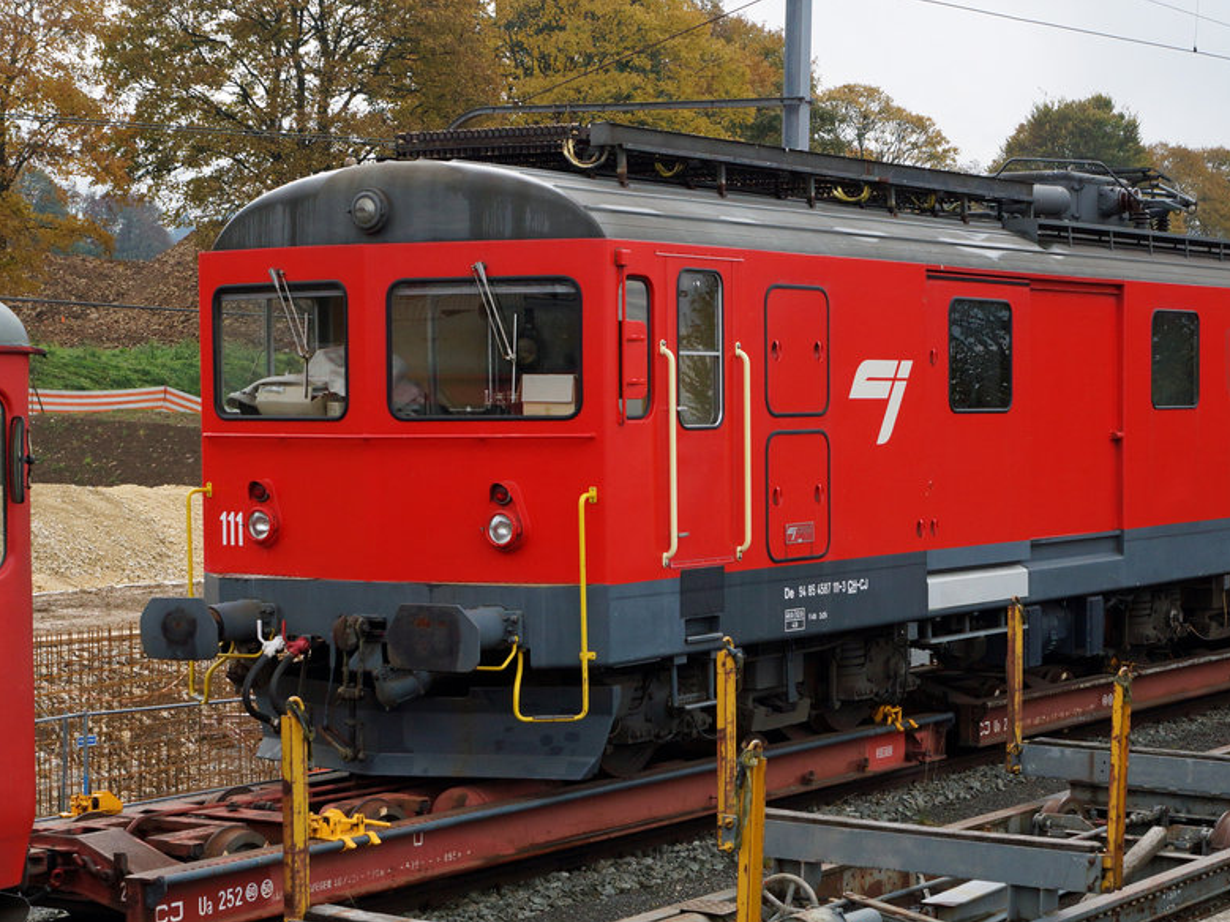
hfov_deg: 25.0
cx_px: 831
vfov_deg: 18.9
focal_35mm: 78
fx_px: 2762
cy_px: 553
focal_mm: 35
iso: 400
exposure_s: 1/640
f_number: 6.3
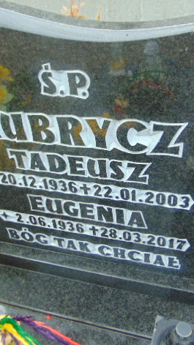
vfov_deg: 54.0
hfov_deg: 32.0
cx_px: 103
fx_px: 338
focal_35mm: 37
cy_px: 171
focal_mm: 4.5
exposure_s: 1/30
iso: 80
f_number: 3
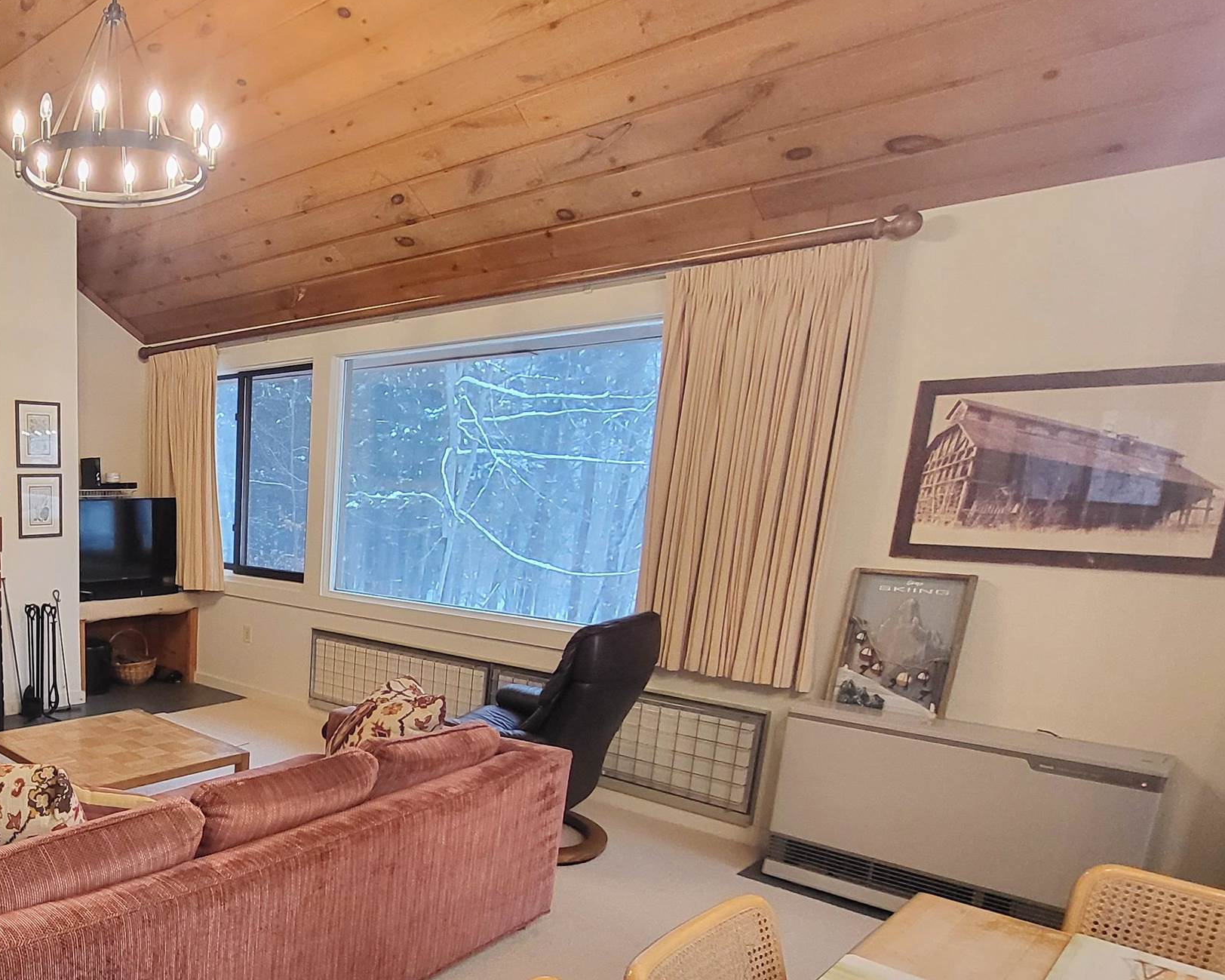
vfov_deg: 56.8
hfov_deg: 61.3
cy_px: 690
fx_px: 870
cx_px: 164
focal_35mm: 24
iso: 320
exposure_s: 1/60
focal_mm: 1.74
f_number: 2.2
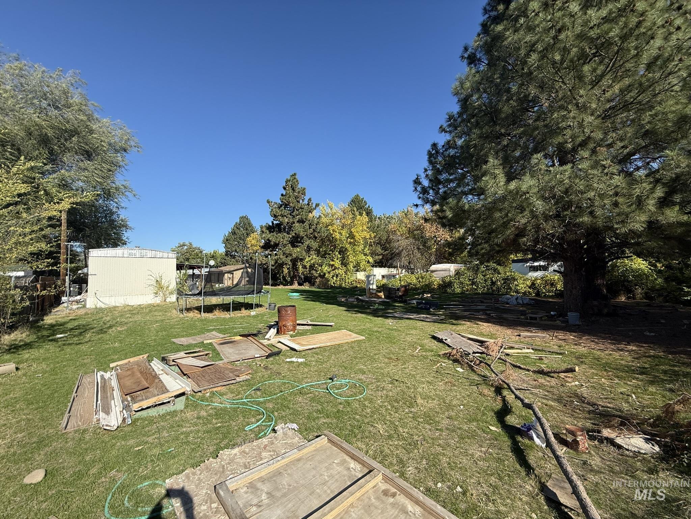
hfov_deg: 102.1
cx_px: 346
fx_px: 279
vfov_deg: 85.7
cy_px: 260
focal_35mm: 14
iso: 50
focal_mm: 2.22
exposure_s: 1/1339
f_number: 2.2
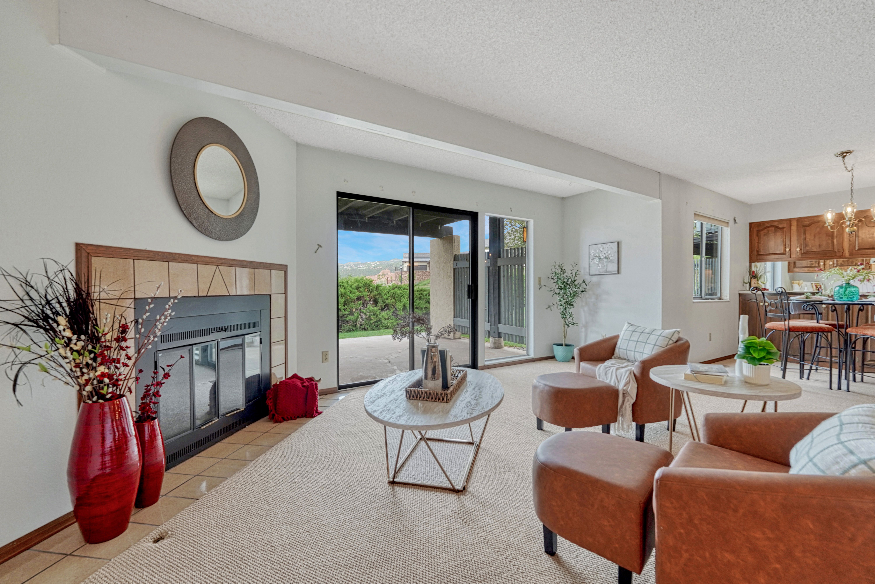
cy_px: 292
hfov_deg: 104.2
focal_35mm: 14
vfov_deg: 81.2
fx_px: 340
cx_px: 438
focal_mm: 14
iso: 400
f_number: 8
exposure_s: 1/250
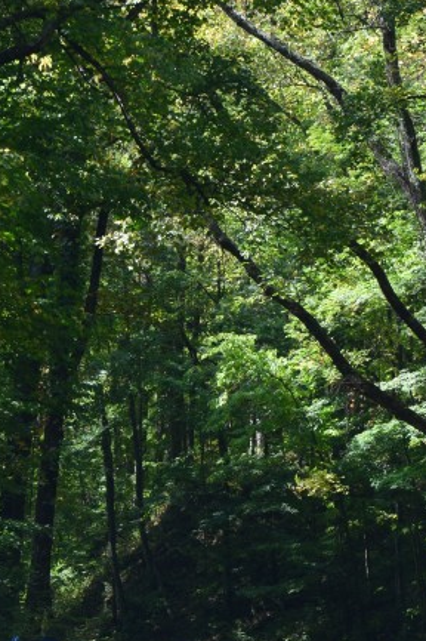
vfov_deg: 10.5
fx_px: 3470
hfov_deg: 7.0
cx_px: 311
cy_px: 136
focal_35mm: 195
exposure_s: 1/125
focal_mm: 55
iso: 400
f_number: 9
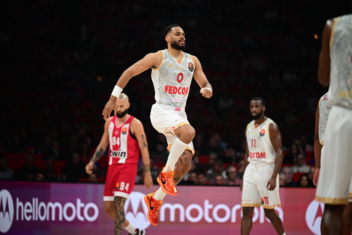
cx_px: 176
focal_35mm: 200
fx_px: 1955
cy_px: 118
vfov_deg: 6.9
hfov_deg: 10.3
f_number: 2.8
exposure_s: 1/1000
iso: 1600
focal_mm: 200
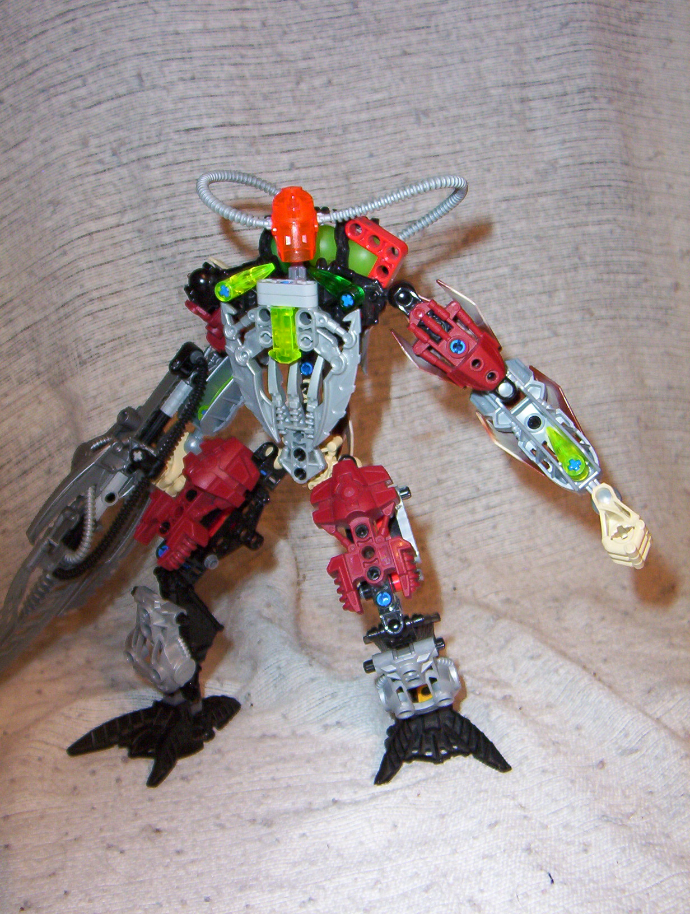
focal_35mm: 36
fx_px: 953
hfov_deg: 39.8
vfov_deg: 51.2
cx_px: 345
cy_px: 457
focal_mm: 5.54
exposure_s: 1/30
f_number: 2.76
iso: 140
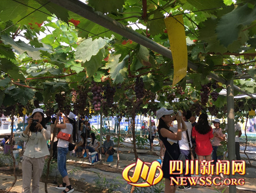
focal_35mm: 30
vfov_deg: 46.8
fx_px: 222
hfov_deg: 59.9
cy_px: 99
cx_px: 131
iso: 32
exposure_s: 1/273
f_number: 2.2
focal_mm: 4.15
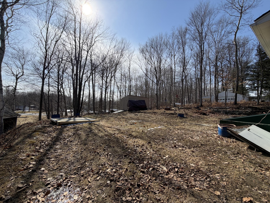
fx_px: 109
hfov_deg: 102.1
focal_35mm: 14
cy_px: 102
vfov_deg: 85.7
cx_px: 135
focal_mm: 2.22
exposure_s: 1/1017
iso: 20
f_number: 2.2
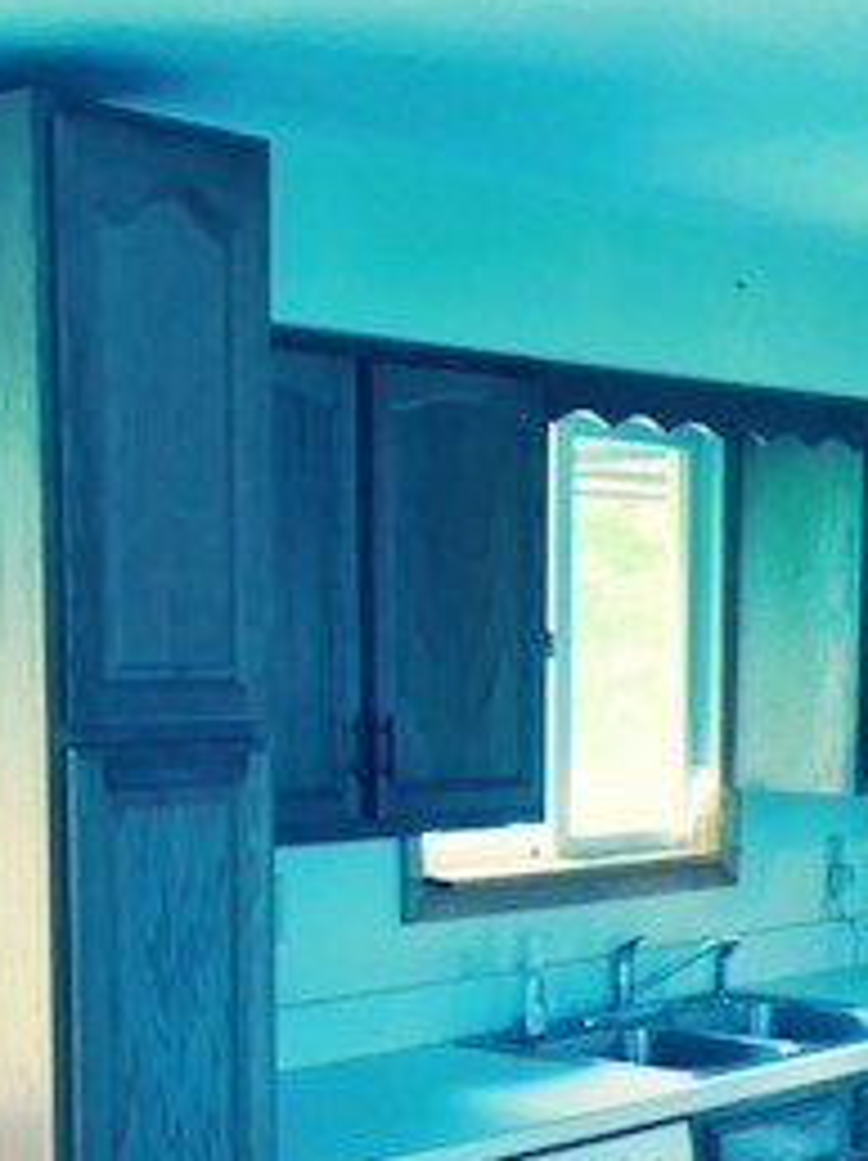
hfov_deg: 20.4
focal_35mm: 72
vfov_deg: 26.4
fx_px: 2411
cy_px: 986
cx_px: 517
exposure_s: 1/30
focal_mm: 4.15
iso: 80
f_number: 2.2
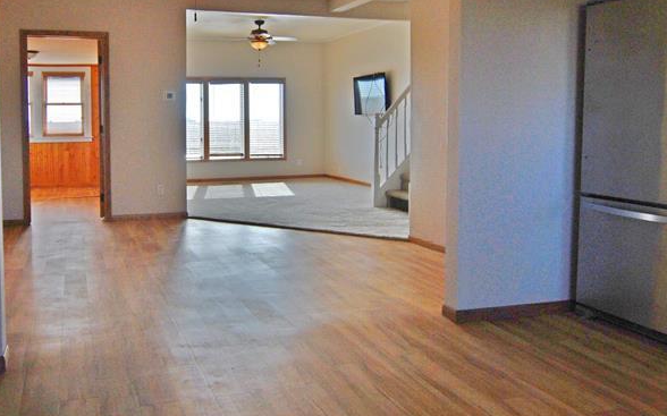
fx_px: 581
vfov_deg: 39.0
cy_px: 142
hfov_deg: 58.7
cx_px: 240
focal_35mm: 32
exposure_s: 1/125
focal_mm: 12
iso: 180
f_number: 5.6
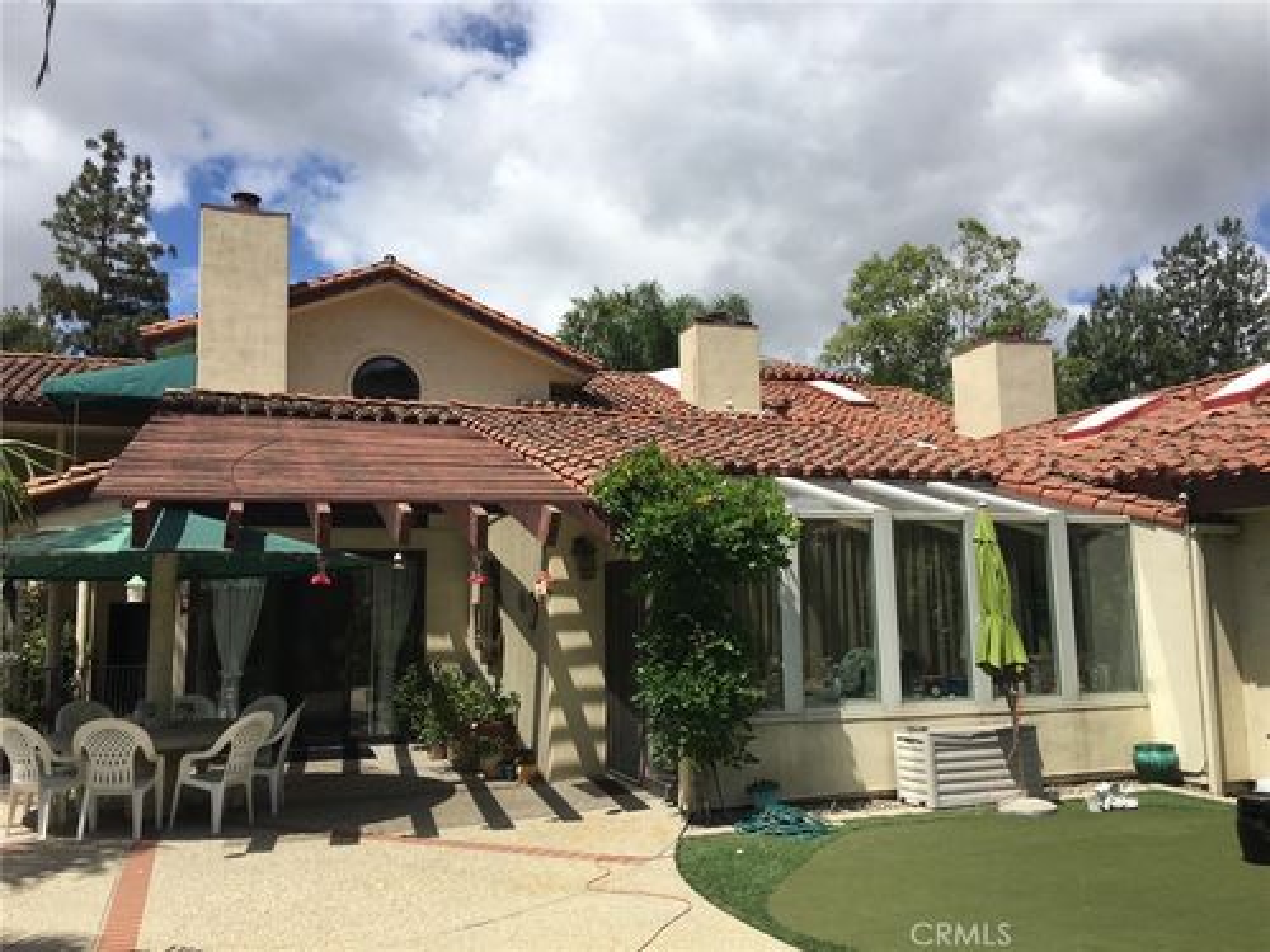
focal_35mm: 29
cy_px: 476
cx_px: 635
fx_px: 1064
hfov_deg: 61.7
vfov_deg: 48.2
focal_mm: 4.15
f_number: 2.2
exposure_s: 1/2079
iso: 25
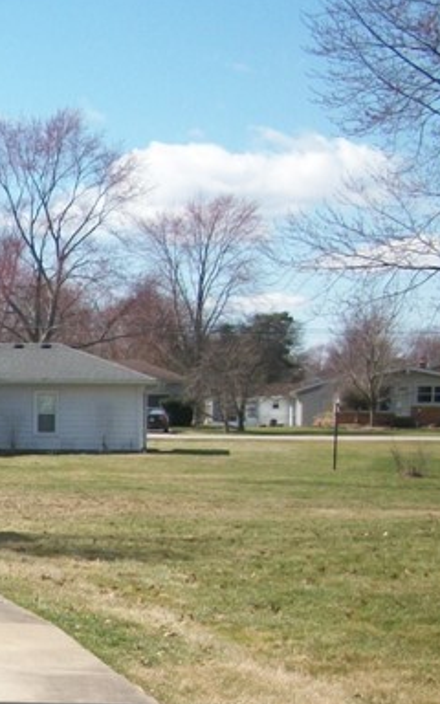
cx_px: -449
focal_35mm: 99
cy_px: 666
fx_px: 1899
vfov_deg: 20.5
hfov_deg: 11.8
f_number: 3.1
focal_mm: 6.3
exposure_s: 1/800
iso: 80
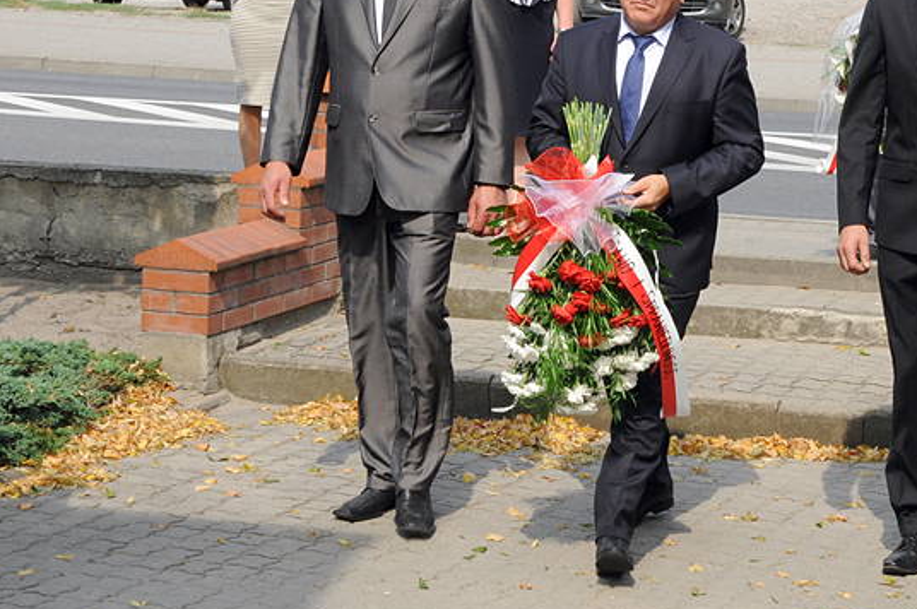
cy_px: 254
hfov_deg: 20.4
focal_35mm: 100
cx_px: 616
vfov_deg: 13.6
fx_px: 2544
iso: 500
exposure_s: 1/200
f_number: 14
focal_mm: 42
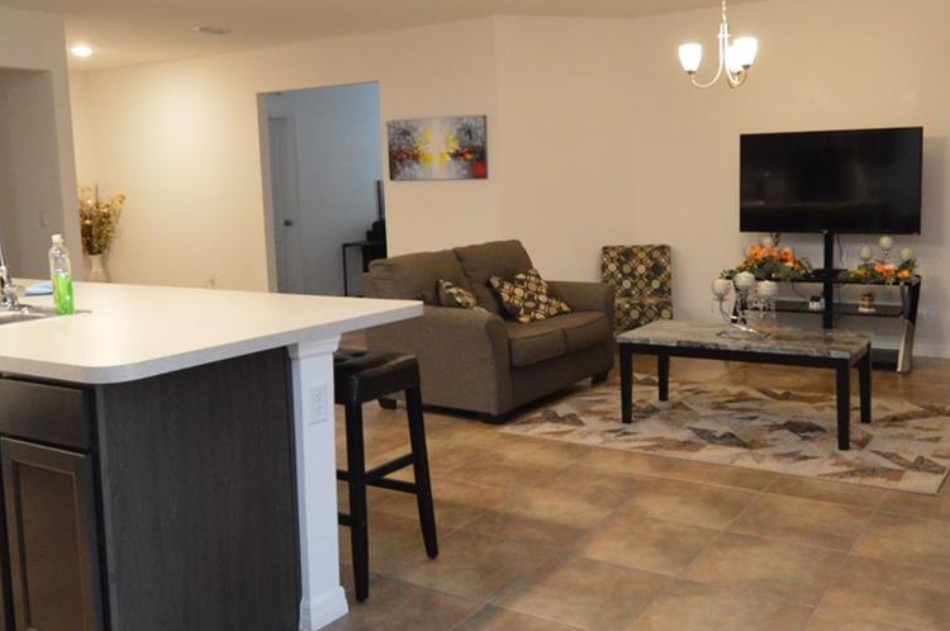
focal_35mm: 32
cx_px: 536
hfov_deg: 58.6
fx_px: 843
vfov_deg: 40.9
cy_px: 263
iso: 1800
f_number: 3.5
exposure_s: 1/60
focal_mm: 10
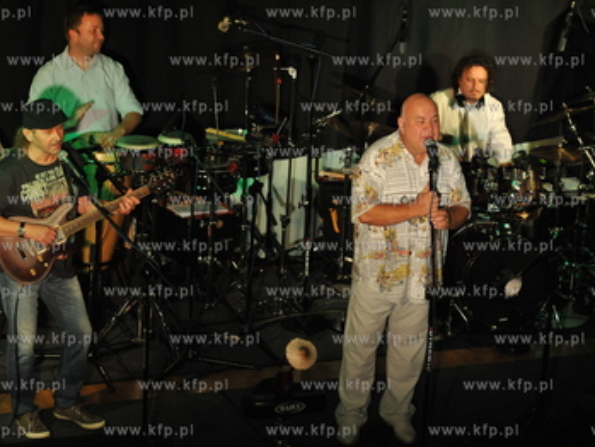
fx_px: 2081
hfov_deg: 16.3
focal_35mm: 121
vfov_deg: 12.3
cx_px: 274
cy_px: 222
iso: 2500
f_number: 5
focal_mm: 110
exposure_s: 1/200
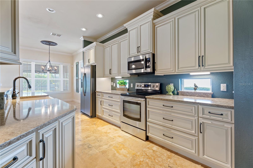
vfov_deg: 73.7
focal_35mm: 16
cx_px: 126
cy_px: 84
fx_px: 112
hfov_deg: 96.7
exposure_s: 1
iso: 100
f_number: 6.7
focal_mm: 16
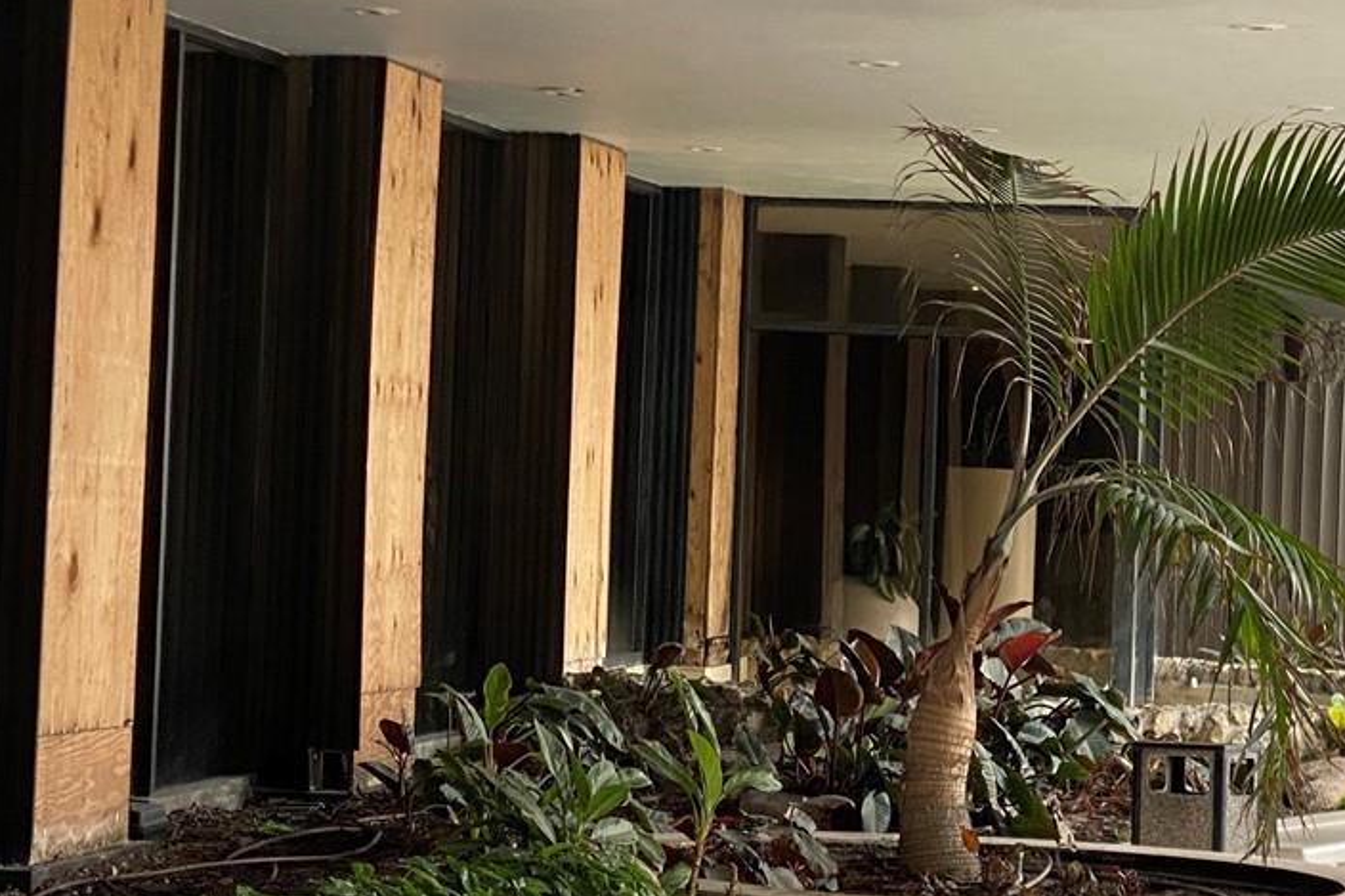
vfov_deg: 11.1
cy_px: 428
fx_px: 4594
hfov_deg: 16.6
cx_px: 814
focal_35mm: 123
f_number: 2
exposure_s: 1/122
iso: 50
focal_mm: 6
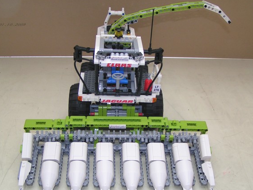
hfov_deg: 43.9
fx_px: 314
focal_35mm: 43
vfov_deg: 33.6
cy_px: 104
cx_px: 123
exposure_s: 1/40
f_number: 2.8
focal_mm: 5.8
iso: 50
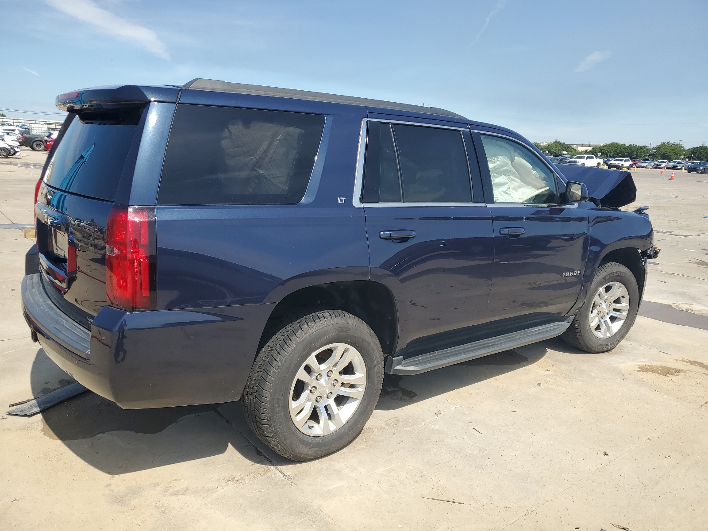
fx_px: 532
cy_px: 266
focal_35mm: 26
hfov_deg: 67.3
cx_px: 354
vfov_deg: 53.1
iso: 50
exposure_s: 1/2500
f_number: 1.5
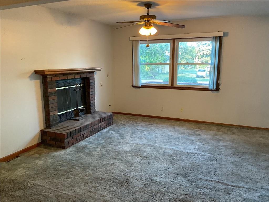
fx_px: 225
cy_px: 101
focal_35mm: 29
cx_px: 134
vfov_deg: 48.2
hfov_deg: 61.7
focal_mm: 3
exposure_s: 1/60
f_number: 1.8
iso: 125
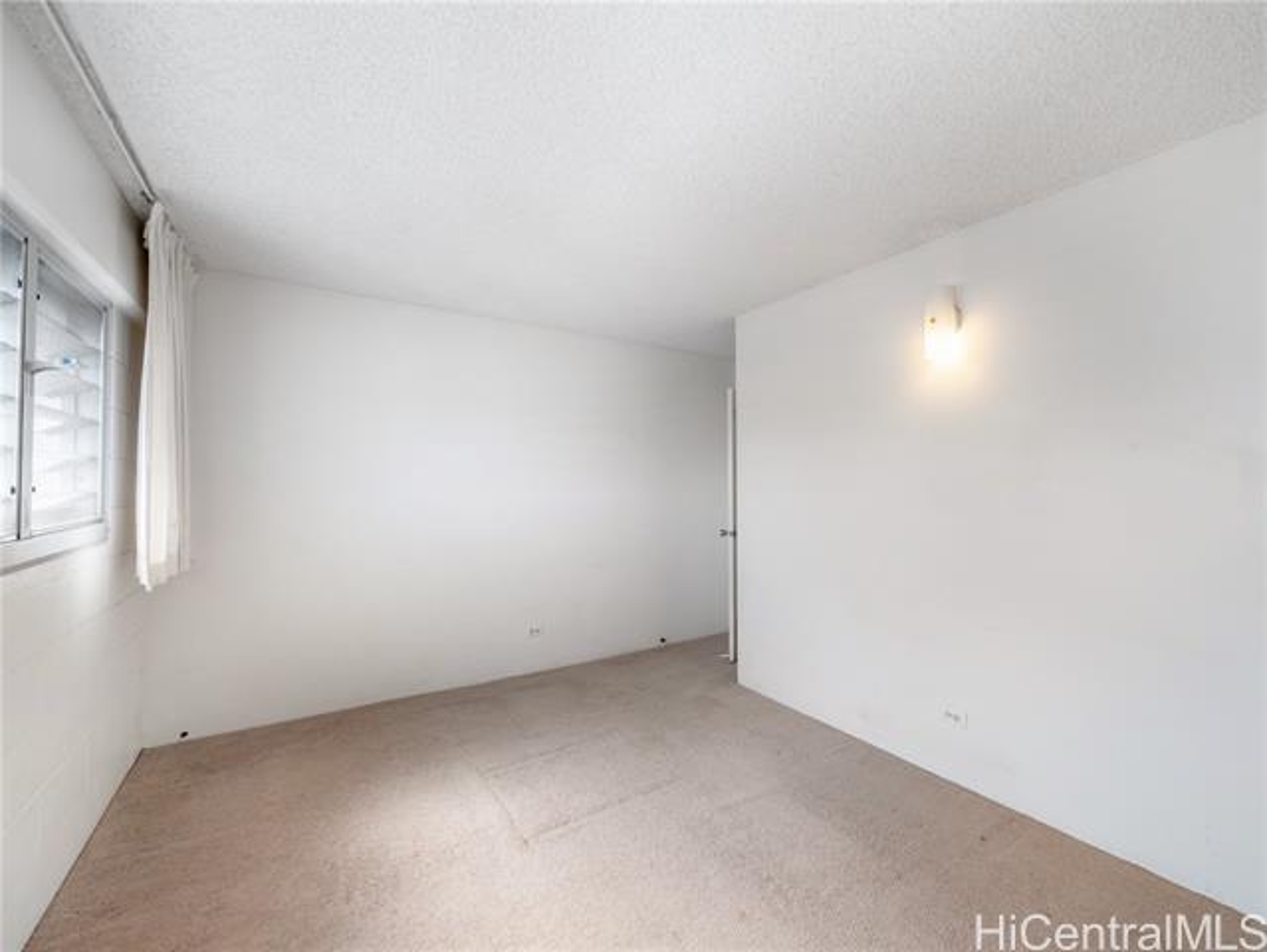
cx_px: 634
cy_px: 476
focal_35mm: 14
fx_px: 513
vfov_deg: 85.7
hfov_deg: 102.0
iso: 200
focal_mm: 7
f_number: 4
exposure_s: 1/500
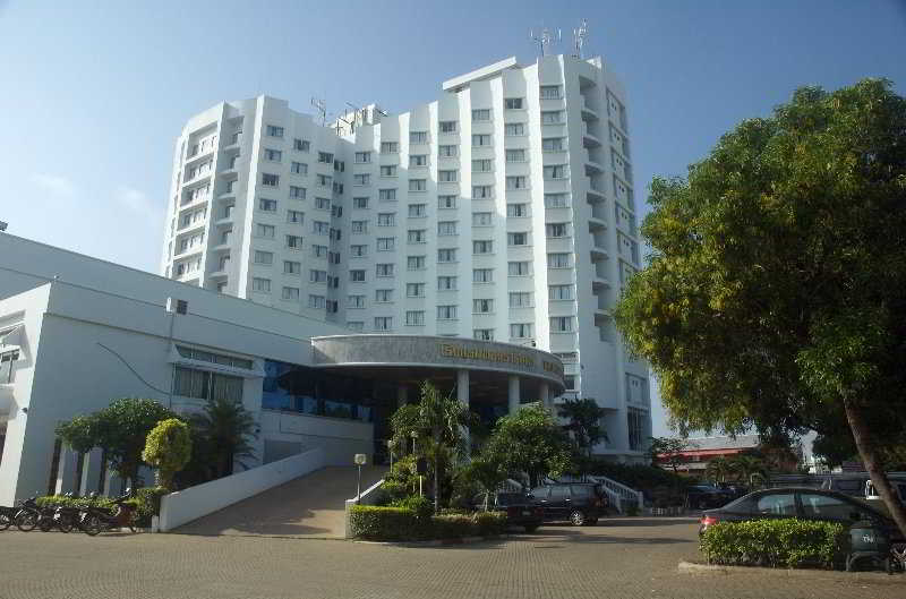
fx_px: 678
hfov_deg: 67.5
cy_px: 300
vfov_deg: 47.7
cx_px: 453
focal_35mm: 27
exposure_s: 1/200
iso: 200
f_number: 7.1
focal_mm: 18
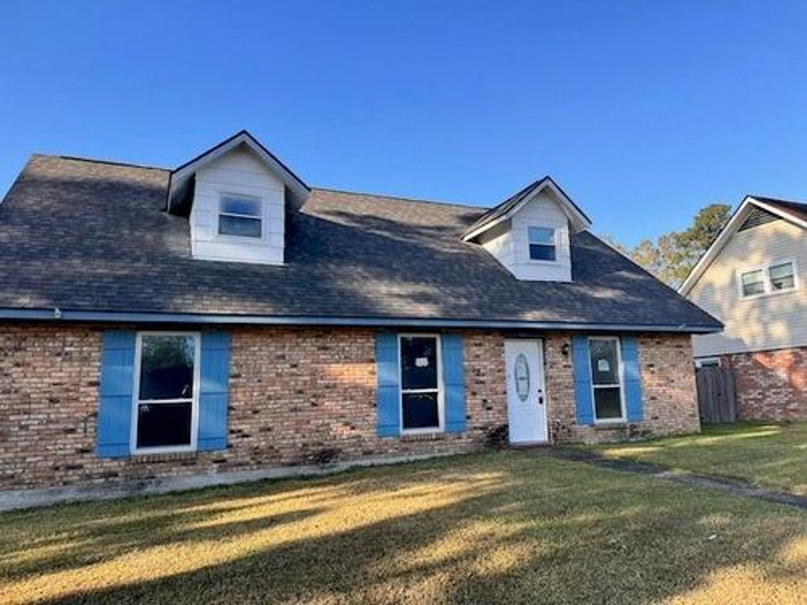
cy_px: 302
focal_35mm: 24
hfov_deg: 71.6
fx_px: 560
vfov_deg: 56.8
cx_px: 404
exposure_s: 1/1818
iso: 80
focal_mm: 6.76
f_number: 1.78
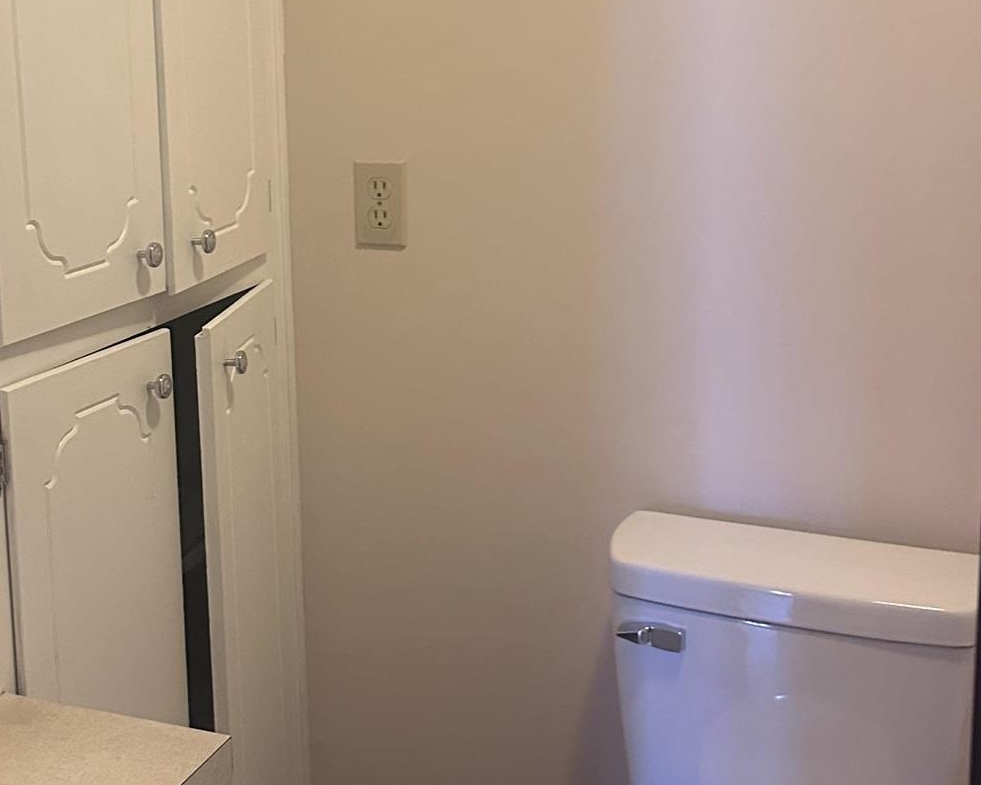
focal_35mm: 55
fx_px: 1597
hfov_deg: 33.4
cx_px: 236
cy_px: 311
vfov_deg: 27.6
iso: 640
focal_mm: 6.86
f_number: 1.78
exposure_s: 1/60
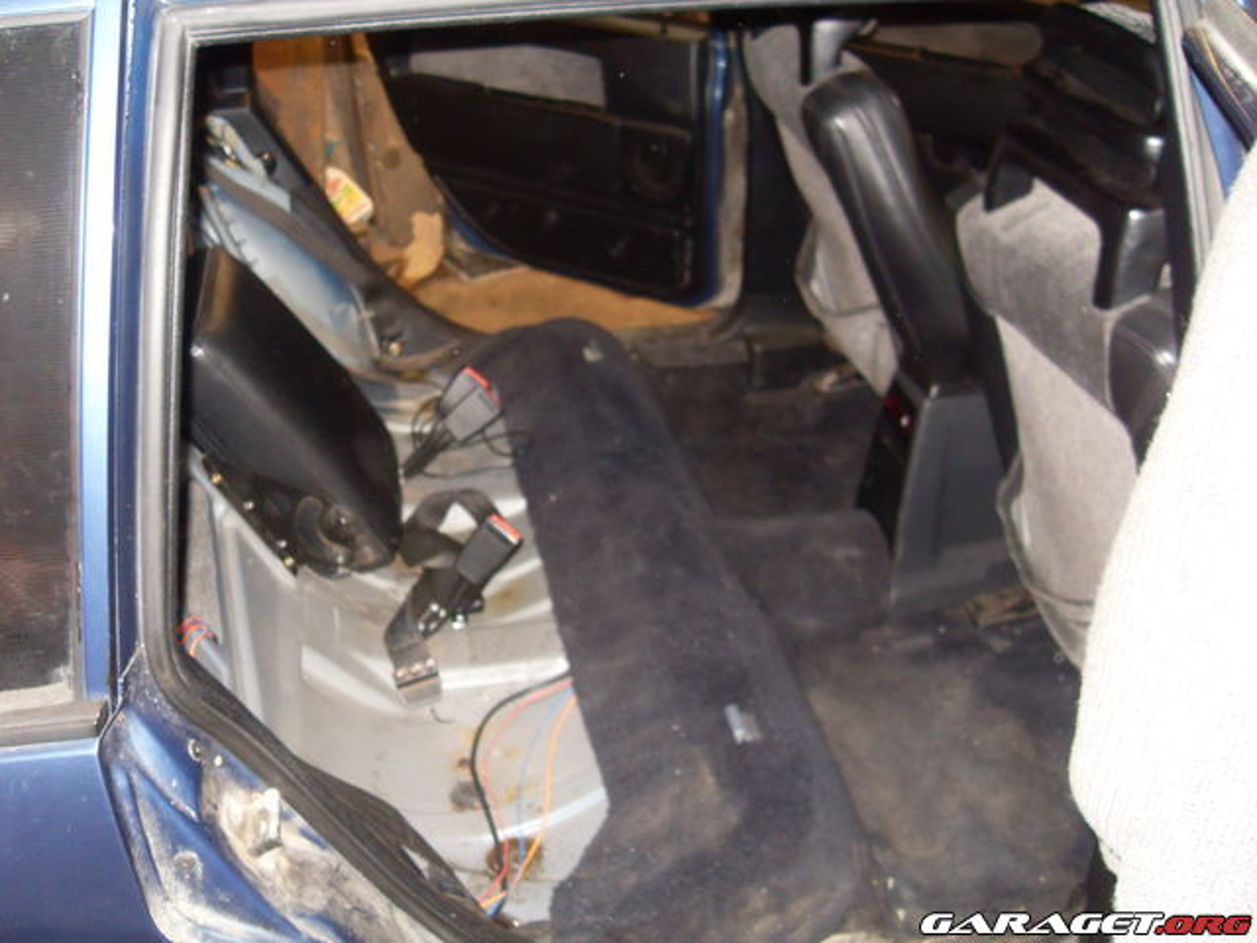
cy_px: 472
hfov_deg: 50.1
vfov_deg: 38.7
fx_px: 1344
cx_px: 628
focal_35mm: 37
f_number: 2.8
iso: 240
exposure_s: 1/45
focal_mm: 6.3
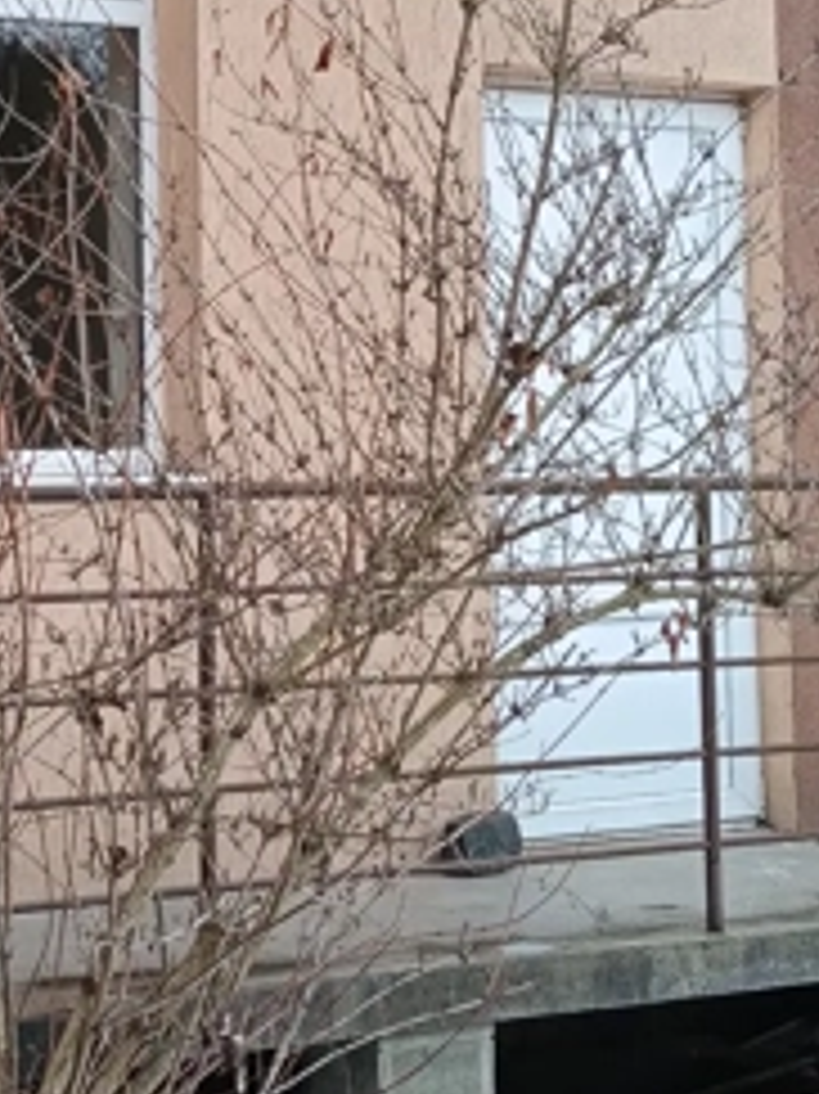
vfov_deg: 21.9
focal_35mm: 89
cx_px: 212
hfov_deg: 16.5
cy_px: 329
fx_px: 2810
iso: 50
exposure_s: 1/116
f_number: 1.8
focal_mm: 3.98
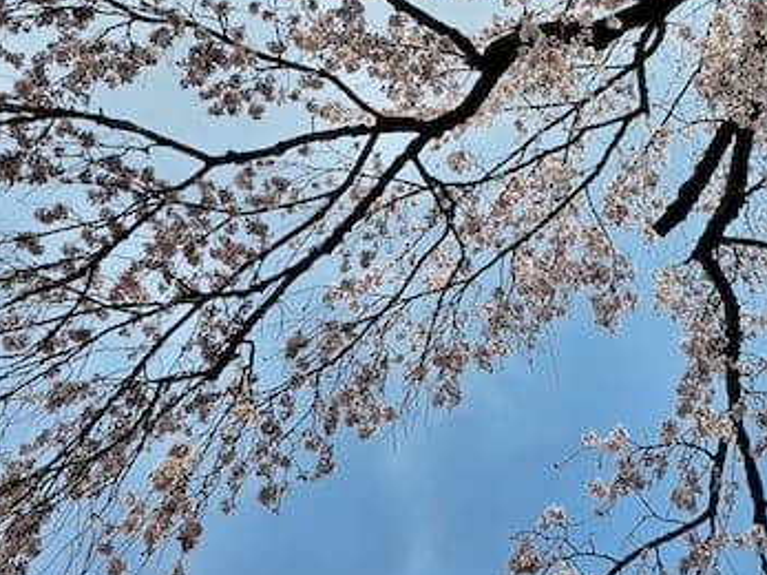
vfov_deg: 27.3
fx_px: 1174
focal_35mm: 53
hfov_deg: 35.6
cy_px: 179
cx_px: 553
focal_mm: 6.3
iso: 10
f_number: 1.7
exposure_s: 1/1704
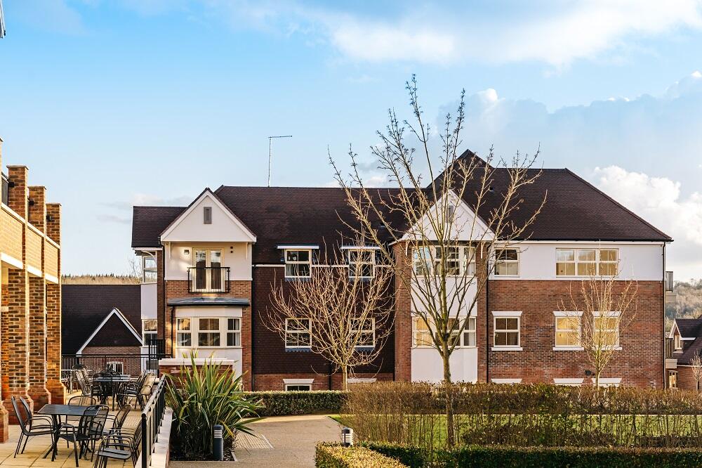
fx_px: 1092
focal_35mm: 56
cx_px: 351
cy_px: 234
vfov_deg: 24.2
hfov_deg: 35.7
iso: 400
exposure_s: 1/250
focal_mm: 56
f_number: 8
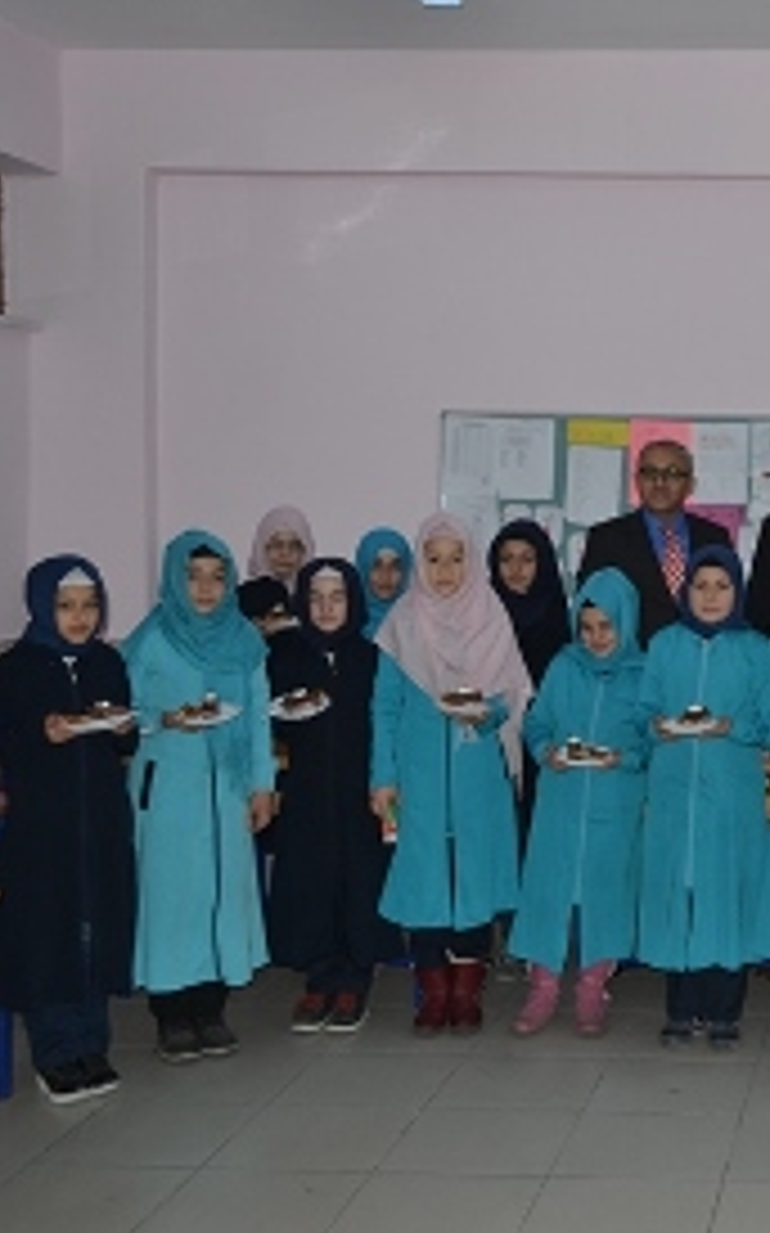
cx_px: 856
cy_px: 567
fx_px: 1513
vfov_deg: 44.3
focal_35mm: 45
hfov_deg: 26.3
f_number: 4.5
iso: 200
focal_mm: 18
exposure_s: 1/200
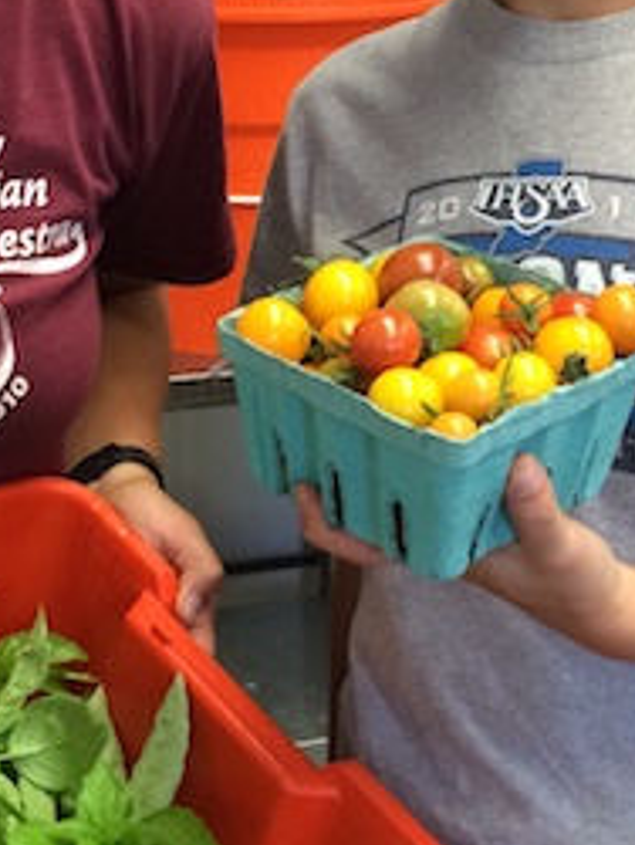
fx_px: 2124
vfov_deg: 22.2
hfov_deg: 17.0
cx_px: 301
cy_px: 174
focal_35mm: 87
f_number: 2.2
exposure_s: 1/30
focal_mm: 4.15
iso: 50
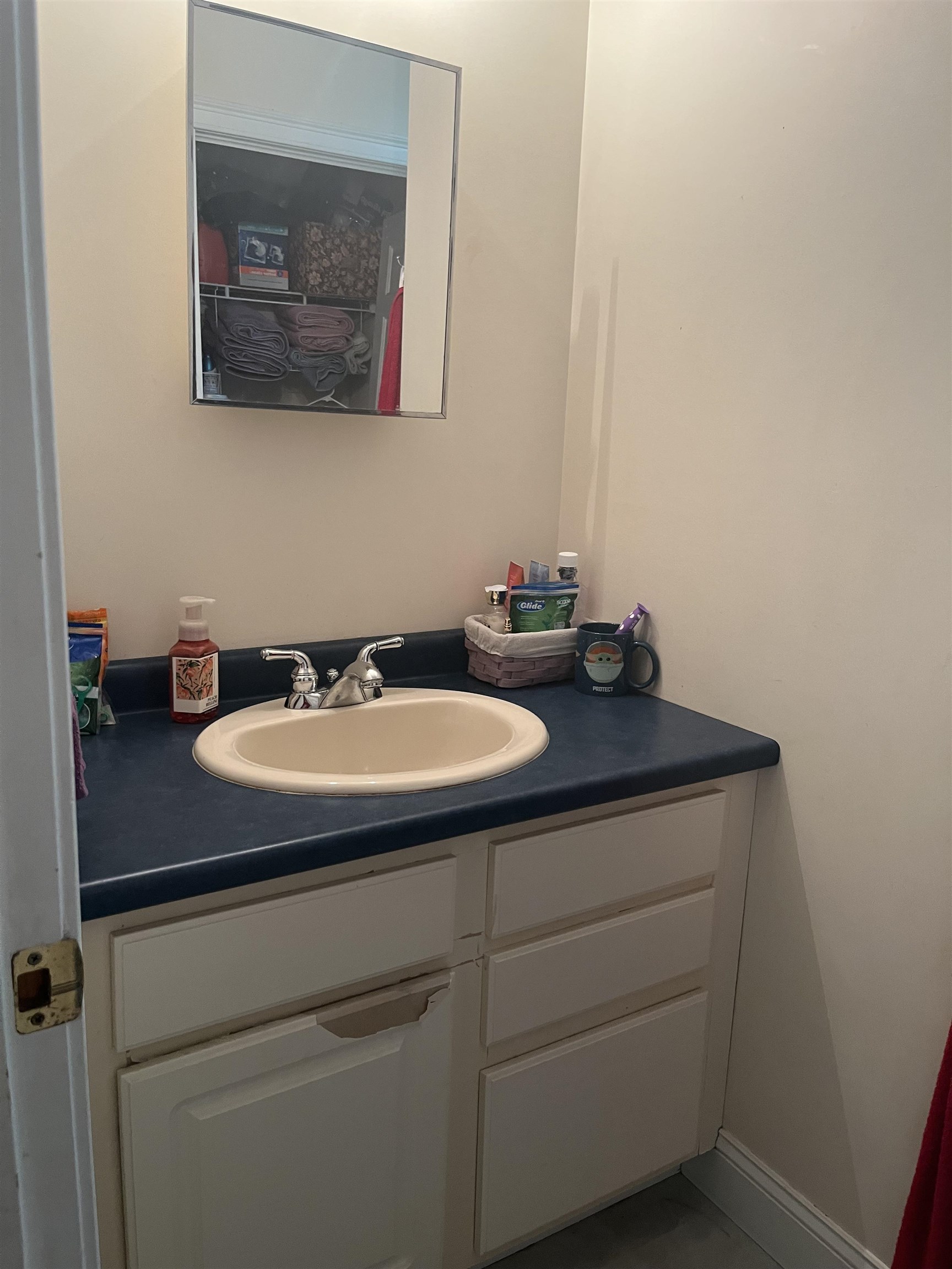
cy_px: 634
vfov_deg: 67.3
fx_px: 953
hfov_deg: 53.1
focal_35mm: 26
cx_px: 476
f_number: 1.6
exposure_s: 1/60
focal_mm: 5.1
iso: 200
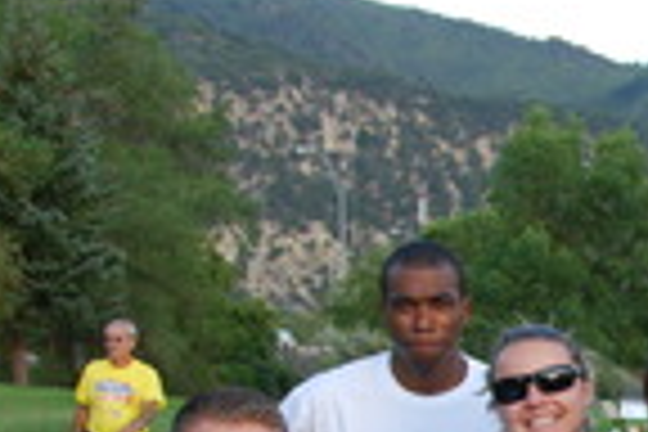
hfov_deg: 15.8
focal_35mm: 122
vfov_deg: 11.1
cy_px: 466
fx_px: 2196
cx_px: 873
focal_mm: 26
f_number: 5.6
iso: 200
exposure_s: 1/125
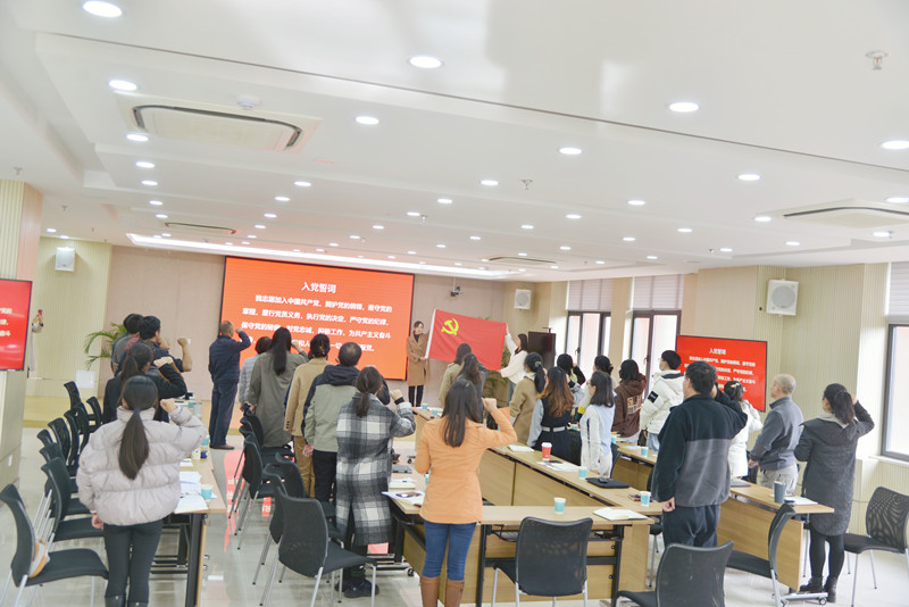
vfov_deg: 41.1
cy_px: 304
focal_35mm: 32
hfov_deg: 58.7
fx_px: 808
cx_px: 454
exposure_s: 1/30
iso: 180
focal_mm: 32
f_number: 4
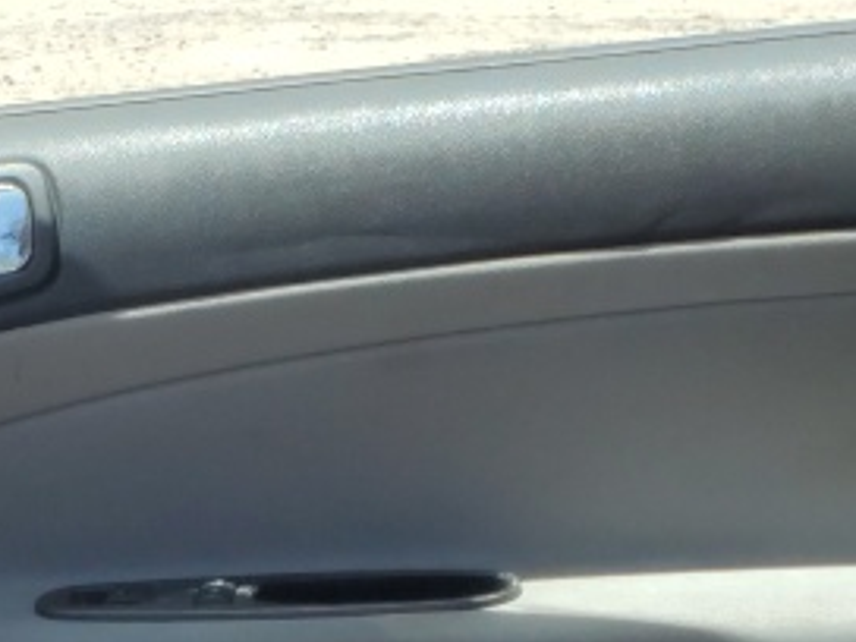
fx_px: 3783
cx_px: -220
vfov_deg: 8.9
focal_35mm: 153
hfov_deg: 12.5
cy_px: 1429
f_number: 1.5
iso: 50
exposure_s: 1/1000
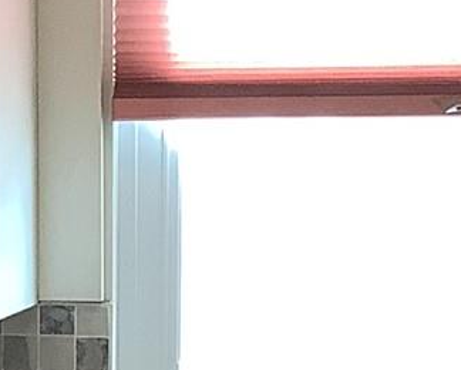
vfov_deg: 8.1
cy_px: 209
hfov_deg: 9.9
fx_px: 2609
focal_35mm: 191
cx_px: -151
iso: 125
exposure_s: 1/60
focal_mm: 3.3
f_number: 2.4
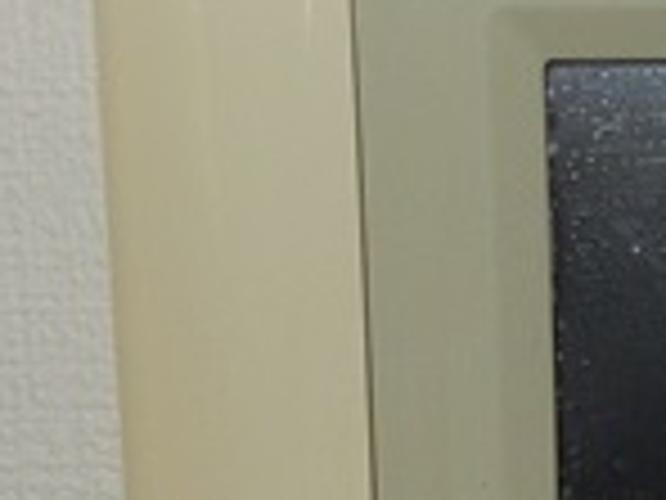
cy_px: 608
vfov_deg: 10.8
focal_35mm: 135
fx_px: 2597
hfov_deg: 13.9
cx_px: 914
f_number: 3.7
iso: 200
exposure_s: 1/30
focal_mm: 4.5
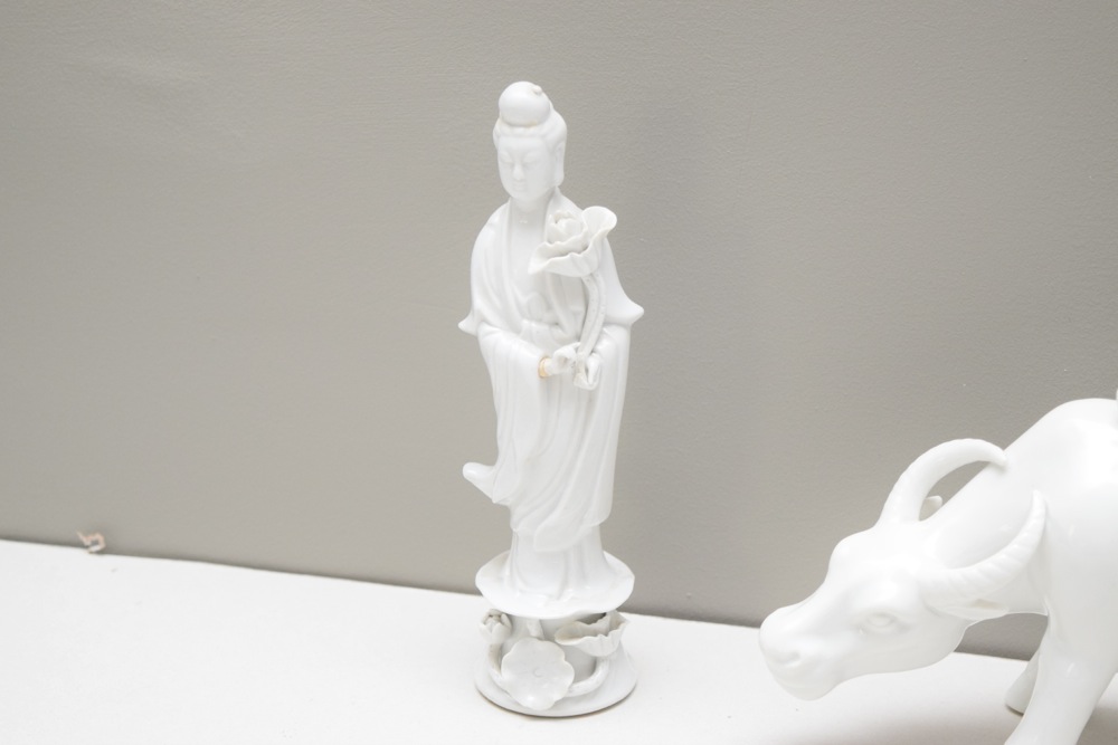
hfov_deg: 28.1
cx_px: 559
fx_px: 2236
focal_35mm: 72
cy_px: 372
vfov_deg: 18.9
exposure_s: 1/60
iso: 1100
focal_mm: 48
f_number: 5.3
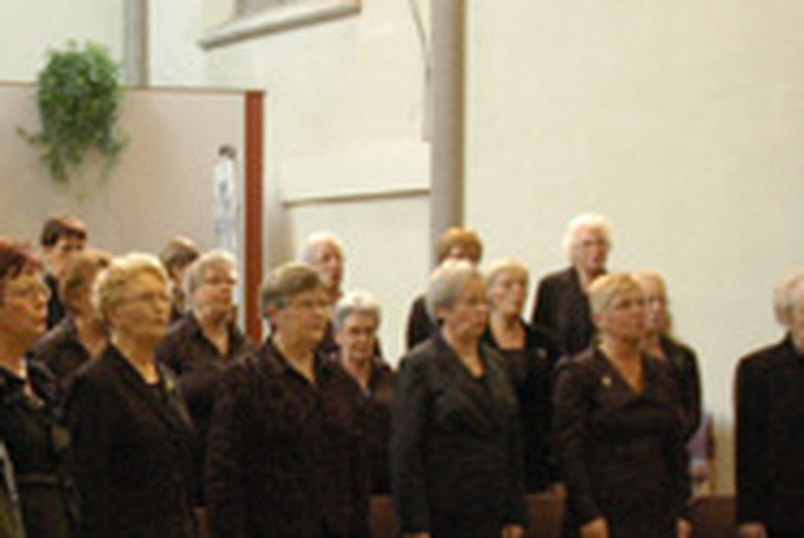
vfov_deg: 20.7
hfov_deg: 28.9
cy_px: 443
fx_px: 1453
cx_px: -11
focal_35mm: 65
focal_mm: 18
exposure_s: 1/30
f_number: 3.5
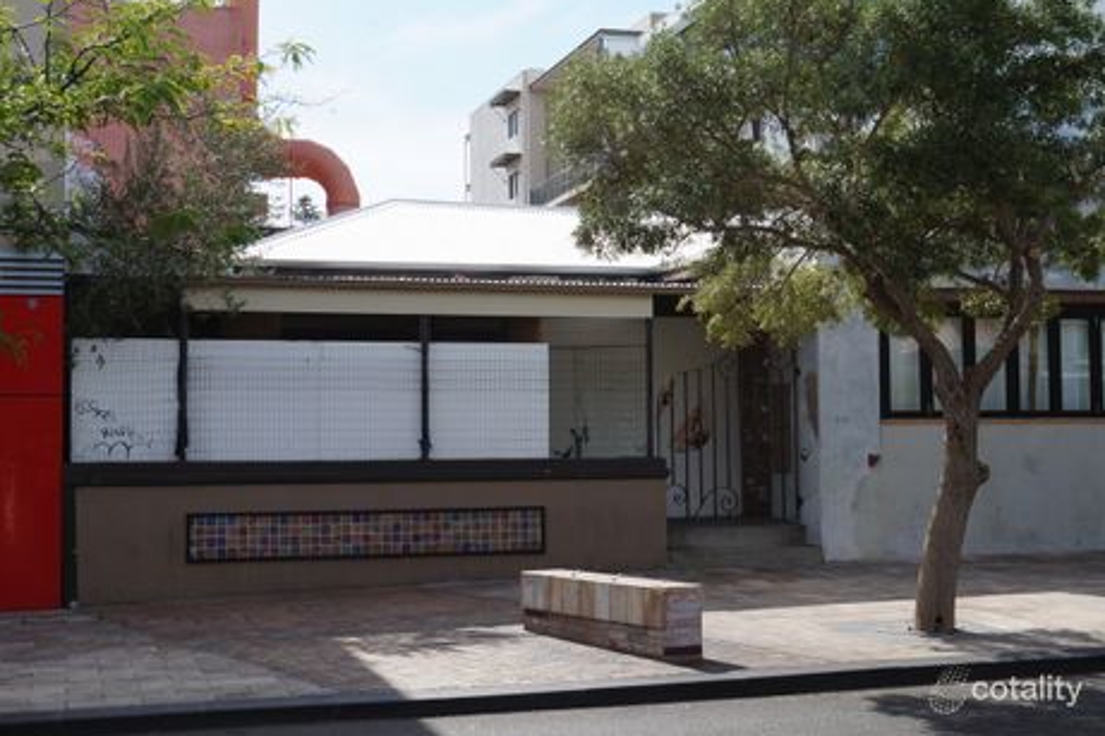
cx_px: 558
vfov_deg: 25.3
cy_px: 363
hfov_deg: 37.2
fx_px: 1642
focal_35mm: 54
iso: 100
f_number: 16
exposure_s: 1/100
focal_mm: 35
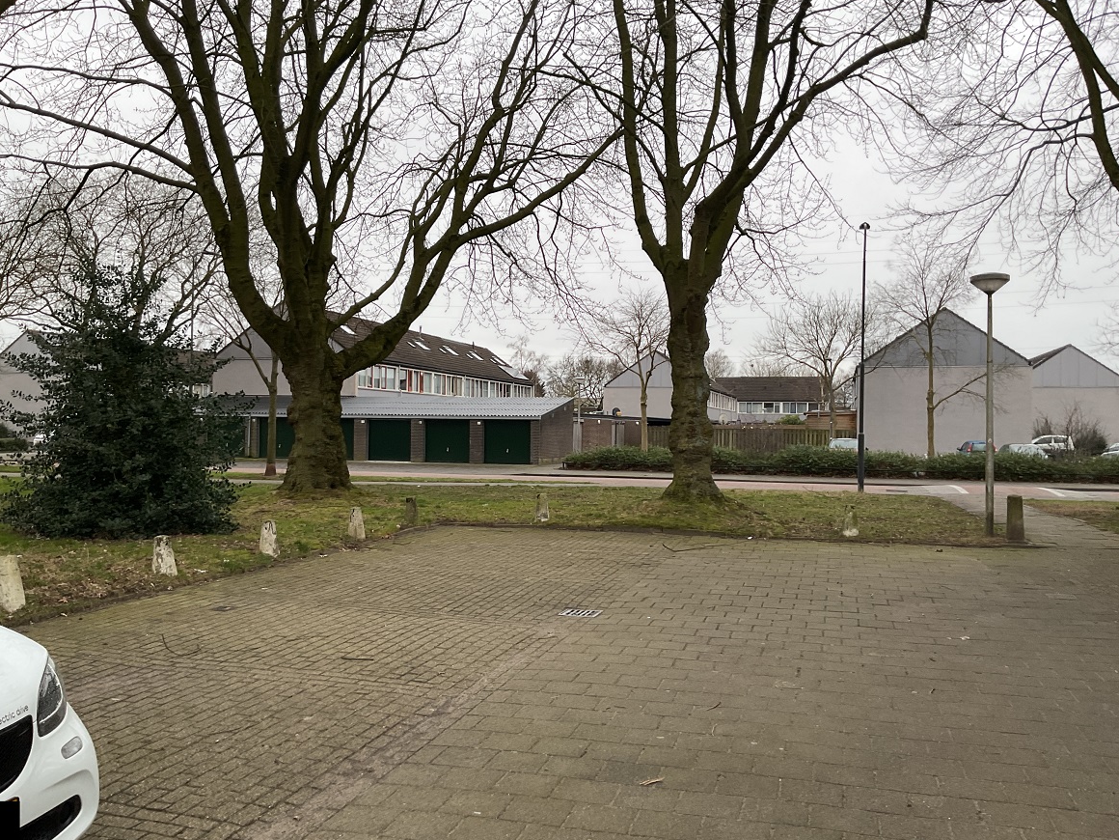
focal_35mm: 30
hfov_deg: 60.0
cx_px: 547
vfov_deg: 46.8
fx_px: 970
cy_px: 427
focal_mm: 3
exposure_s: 1/120
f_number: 1.8
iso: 40
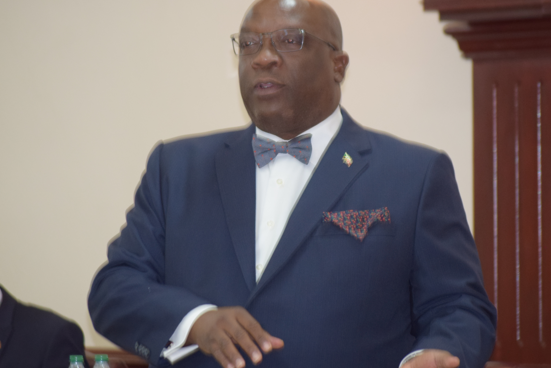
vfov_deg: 5.4
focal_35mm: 253
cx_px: 287
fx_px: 3867
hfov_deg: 8.2
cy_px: 165
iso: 1100
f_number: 4.8
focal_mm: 125
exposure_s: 1/60
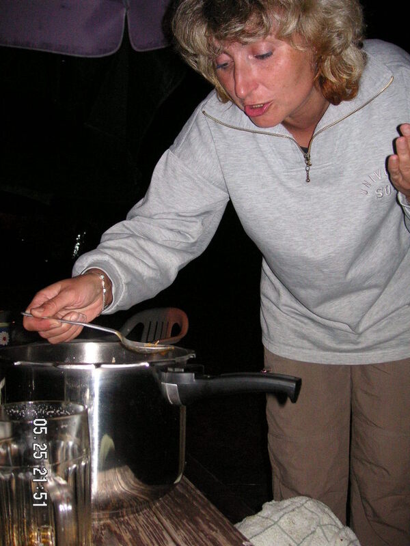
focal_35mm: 37
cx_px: 205
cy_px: 273
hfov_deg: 38.7
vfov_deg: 50.1
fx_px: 584
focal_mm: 6.1
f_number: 2.8
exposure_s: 1/45
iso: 160
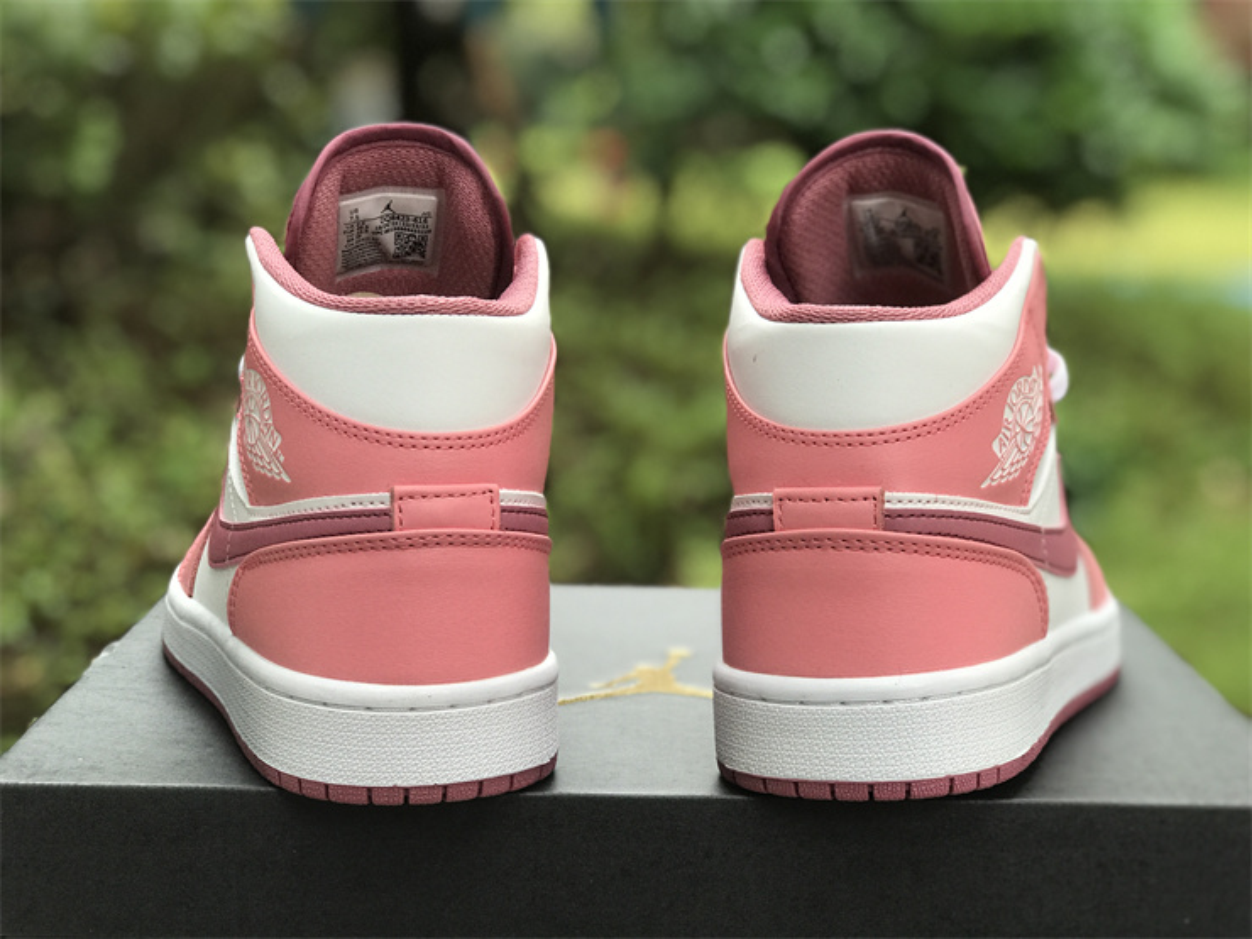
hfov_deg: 33.8
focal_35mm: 57
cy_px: 470
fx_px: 2062
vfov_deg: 25.7
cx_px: 626
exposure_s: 1/50
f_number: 2.8
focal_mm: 6.6
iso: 32
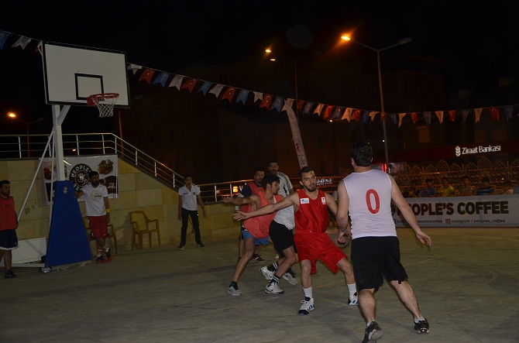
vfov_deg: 25.6
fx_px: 755
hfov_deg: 37.9
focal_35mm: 52
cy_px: 172
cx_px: 260
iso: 320
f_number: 4.5
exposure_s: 1/60
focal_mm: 35
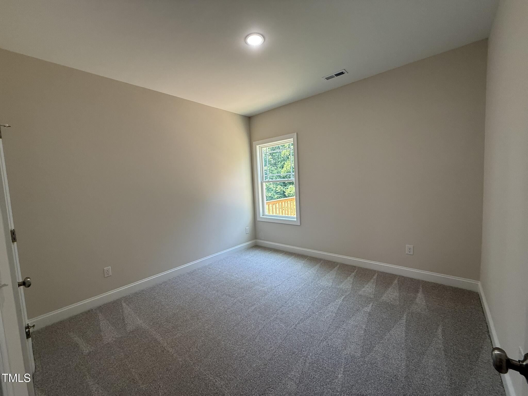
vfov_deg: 85.7
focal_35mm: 14
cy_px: 198
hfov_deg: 102.1
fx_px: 214
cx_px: 264
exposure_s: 1/120
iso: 100
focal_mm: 2.22
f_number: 2.2
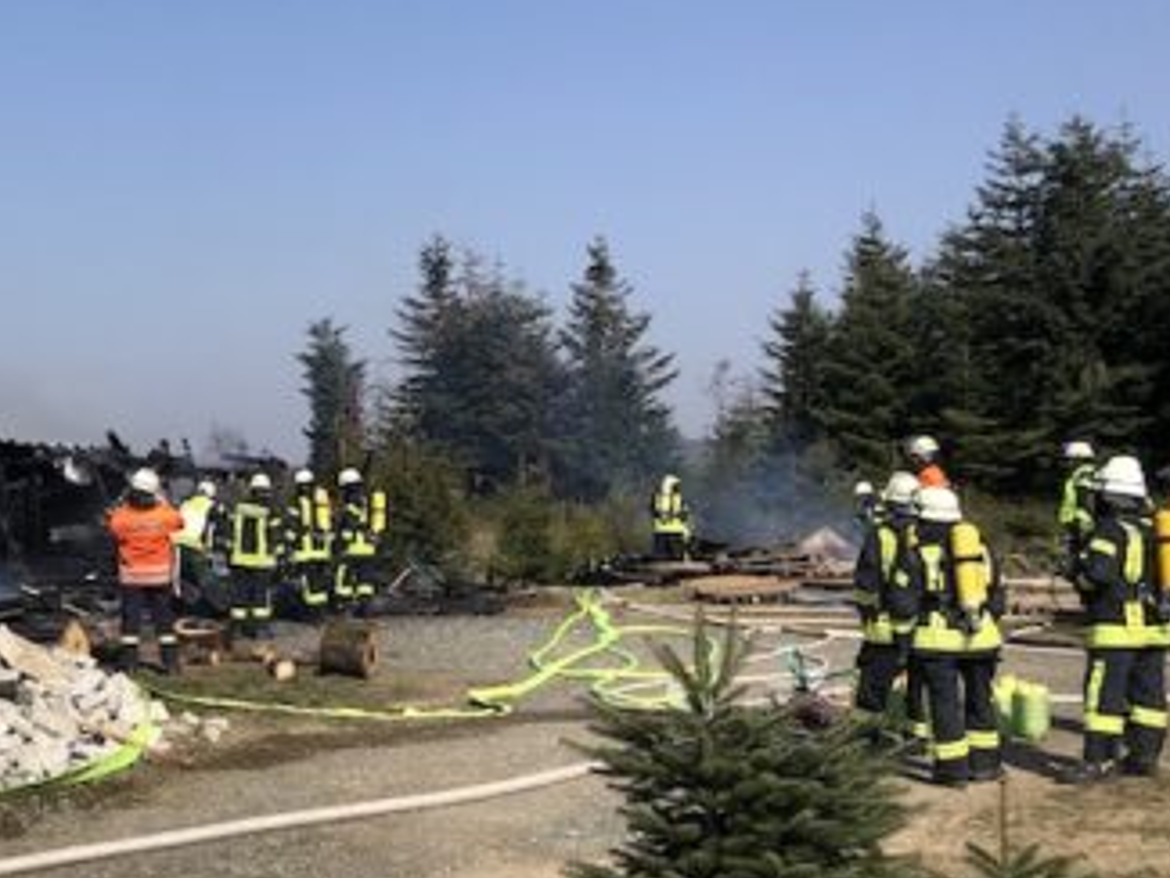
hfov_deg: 32.2
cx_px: 65
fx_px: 1893
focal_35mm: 56
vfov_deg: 26.1
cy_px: 453
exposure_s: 1/2404
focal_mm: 4
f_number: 1.8
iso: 20
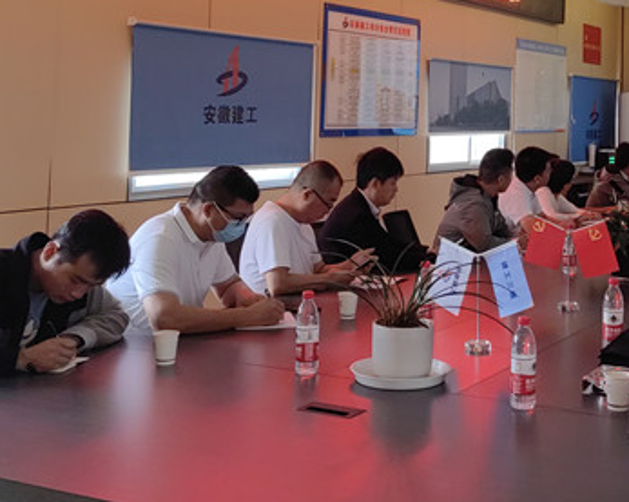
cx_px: 489
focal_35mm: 57
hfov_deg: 32.3
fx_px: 1060
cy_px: 56
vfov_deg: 25.8
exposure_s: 1/33.3
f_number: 1.8
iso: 80
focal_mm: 5.54
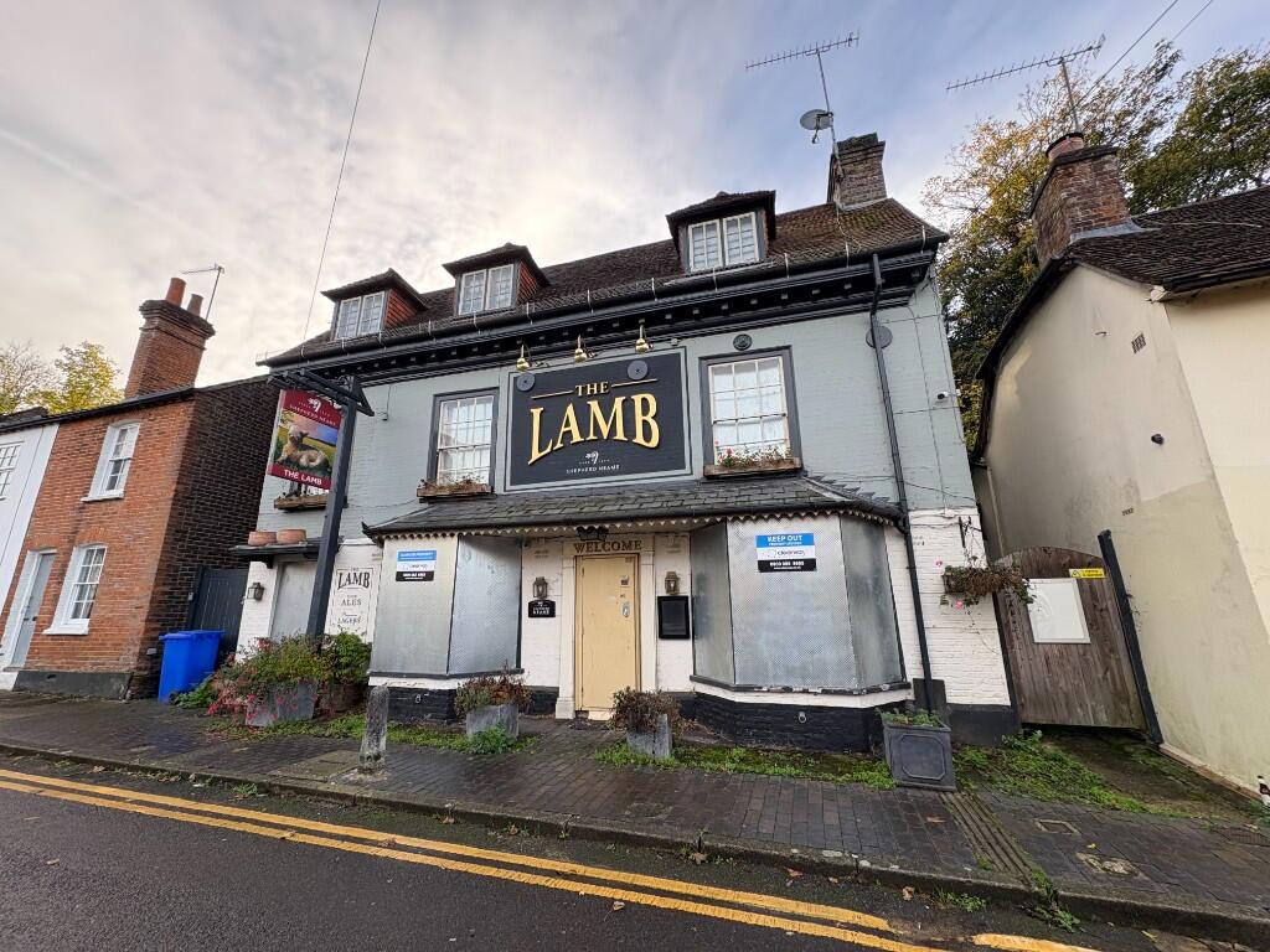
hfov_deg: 102.1
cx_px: 635
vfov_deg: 85.7
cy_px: 476
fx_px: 514
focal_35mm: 14
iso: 40
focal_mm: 2.22
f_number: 2.2
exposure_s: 1/260
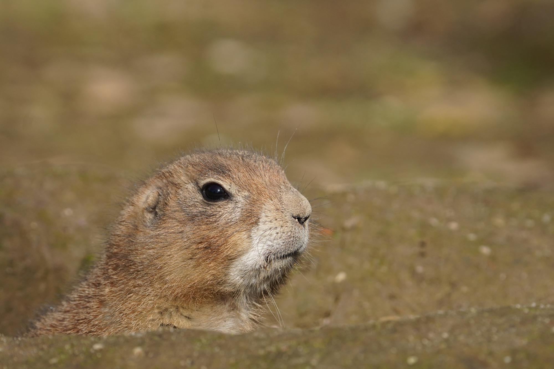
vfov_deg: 2.6
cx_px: 277
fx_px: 8147
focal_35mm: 530
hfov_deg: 3.9
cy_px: 184
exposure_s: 1/1600
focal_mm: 353
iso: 640
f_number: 8
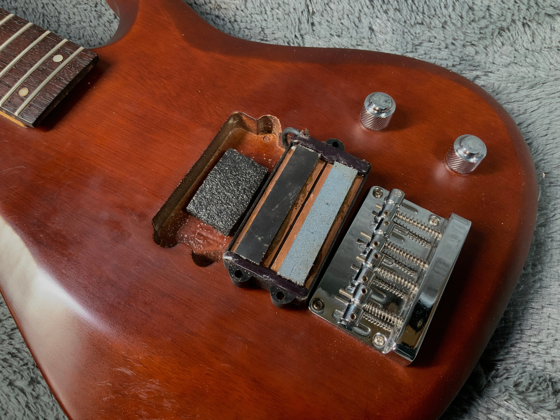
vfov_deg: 48.2
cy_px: 210
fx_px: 469
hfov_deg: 61.7
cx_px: 280
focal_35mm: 29
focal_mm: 3
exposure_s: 1/60
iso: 125
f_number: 1.8
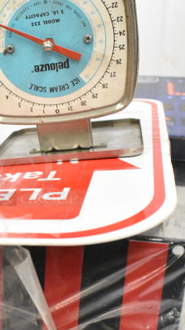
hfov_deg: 21.9
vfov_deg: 39.2
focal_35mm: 53
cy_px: 171
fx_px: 463
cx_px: 9
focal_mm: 18
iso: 6400
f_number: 7.1
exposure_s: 1/200
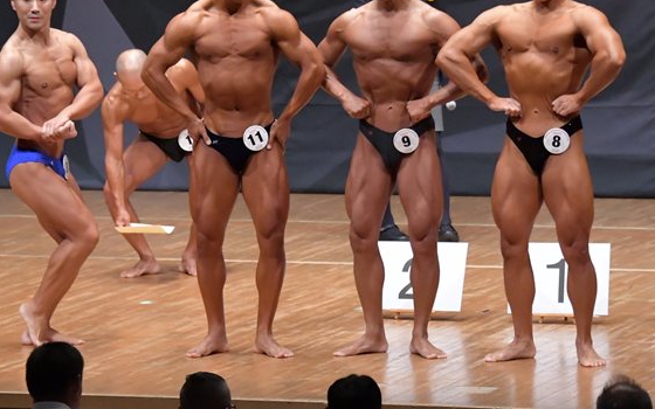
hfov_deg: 6.9
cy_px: 187
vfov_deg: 4.3
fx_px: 5462
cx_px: 226
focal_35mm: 306
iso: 8000
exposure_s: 1/400
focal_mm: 145
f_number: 5.6
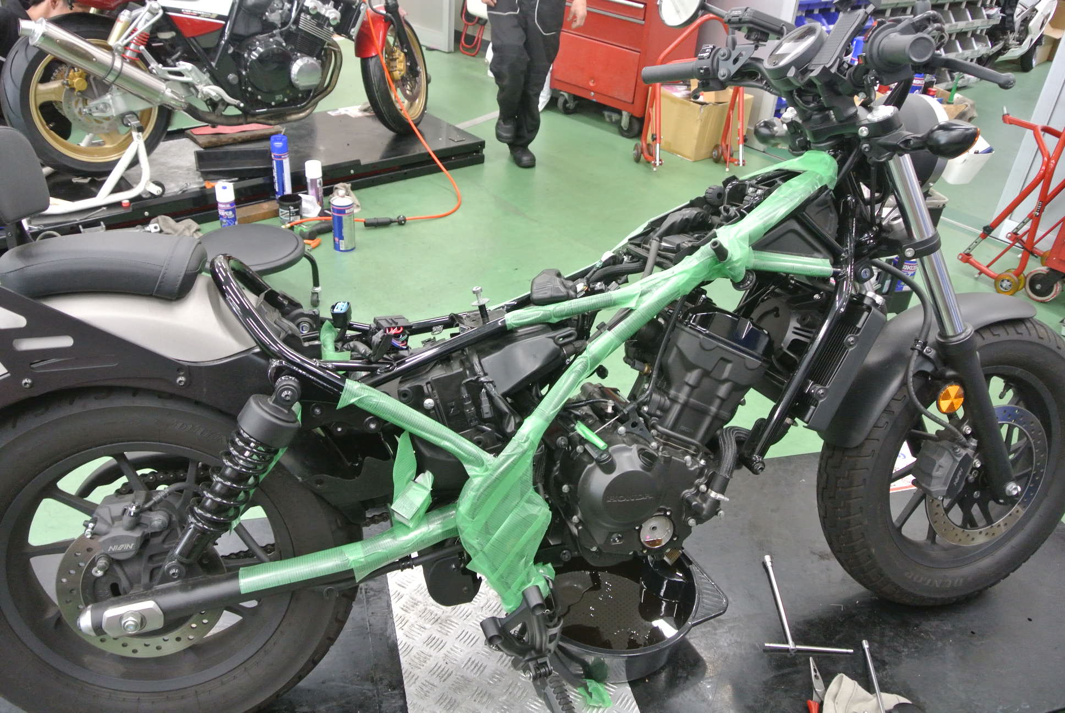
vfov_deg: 48.0
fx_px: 800
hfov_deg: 67.3
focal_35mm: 27
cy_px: 356
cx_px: 532
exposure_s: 1/60
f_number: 3.5
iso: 800
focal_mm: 10
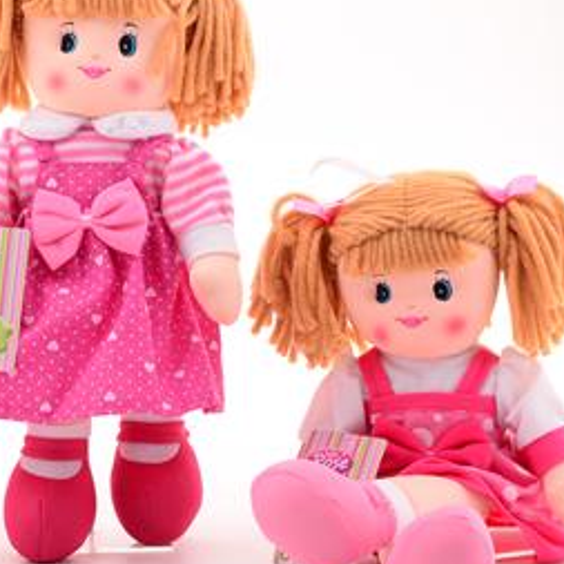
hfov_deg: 11.5
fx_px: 2783
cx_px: 96
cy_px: 280
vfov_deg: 11.6
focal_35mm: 151
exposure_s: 1/125
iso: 100
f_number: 13
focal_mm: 60
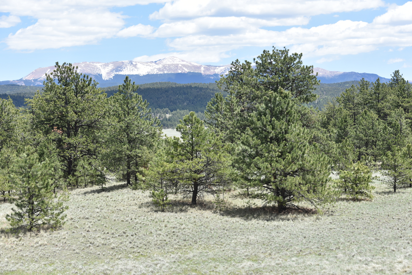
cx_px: 206
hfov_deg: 26.0
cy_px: 138
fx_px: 893
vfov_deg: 17.5
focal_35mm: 78
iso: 100
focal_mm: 78
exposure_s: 1/200
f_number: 7.1
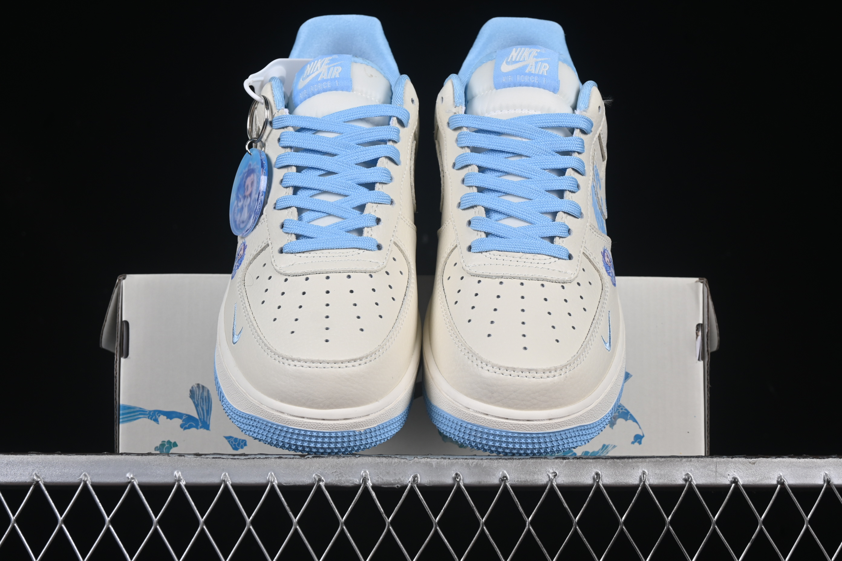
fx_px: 1754
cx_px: 421
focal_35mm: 75
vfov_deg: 18.2
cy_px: 280
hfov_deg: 27.0
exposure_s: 1/80
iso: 160
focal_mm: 50
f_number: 8
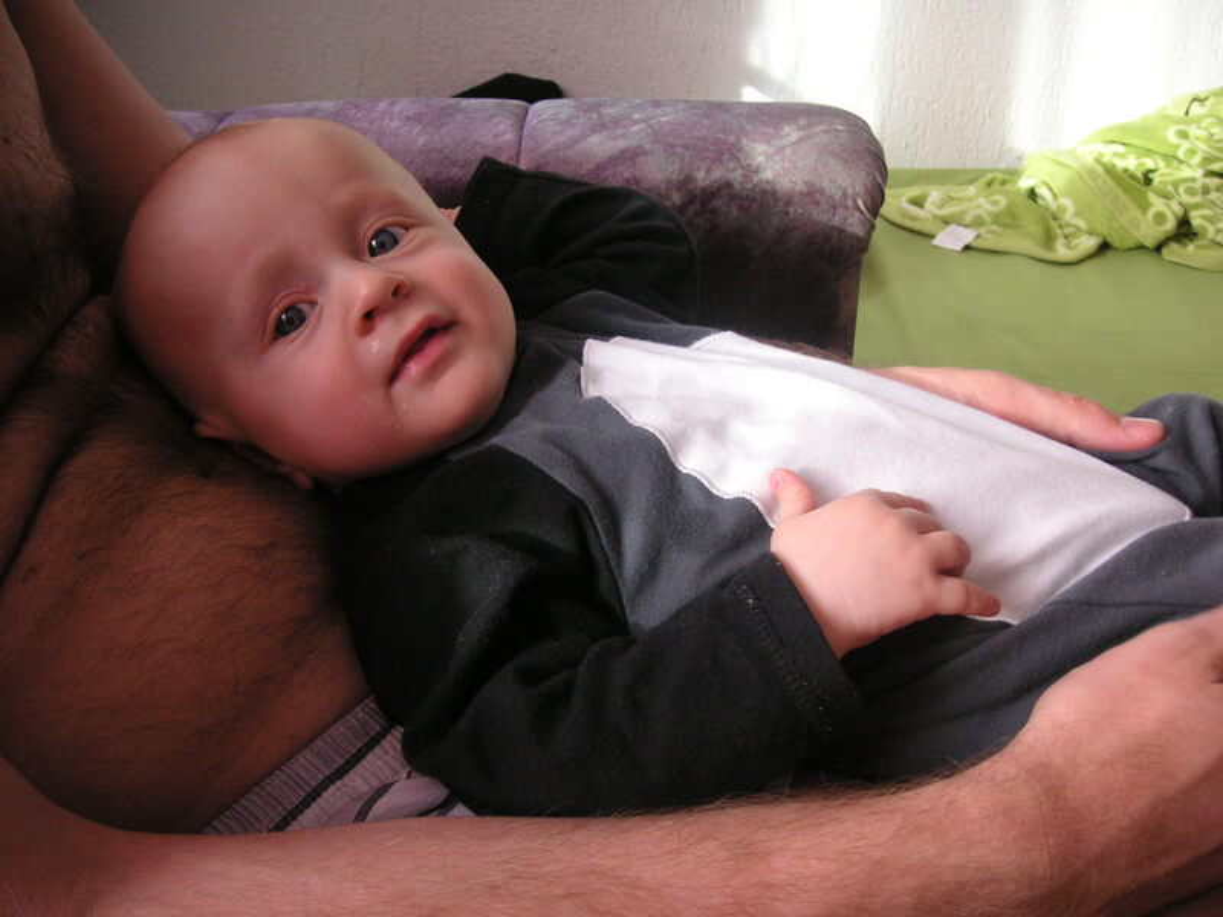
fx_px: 1307
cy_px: 458
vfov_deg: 38.7
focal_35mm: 37
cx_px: 612
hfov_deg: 50.1
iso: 100
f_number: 2.8
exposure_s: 1/45
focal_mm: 6.1
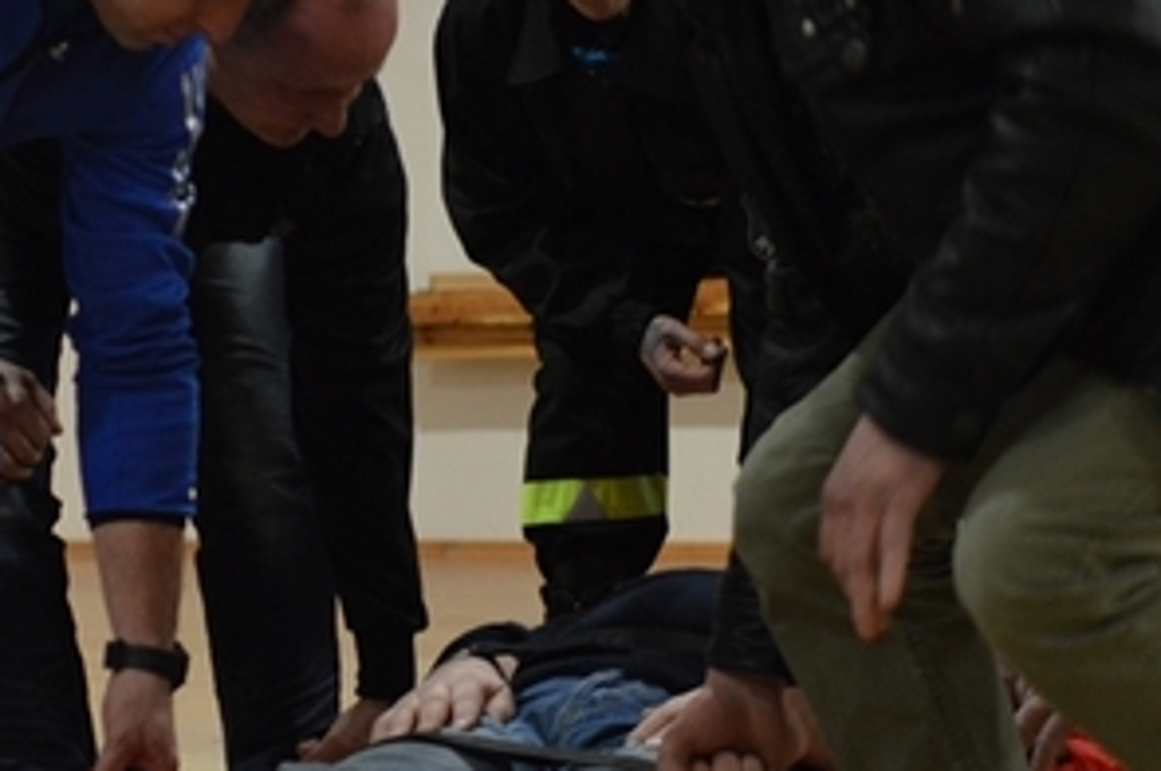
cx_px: 342
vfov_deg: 13.5
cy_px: 338
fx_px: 3254
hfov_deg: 20.1
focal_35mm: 101
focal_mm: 28
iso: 800
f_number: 2
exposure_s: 1/60
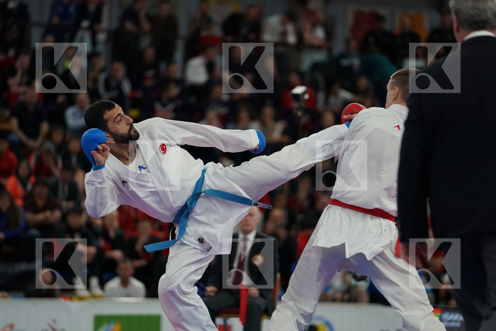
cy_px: 166
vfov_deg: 7.5
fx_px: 2507
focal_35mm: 182
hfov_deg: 11.3
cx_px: 248
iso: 1600
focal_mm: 182
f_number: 2.8
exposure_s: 1/1000
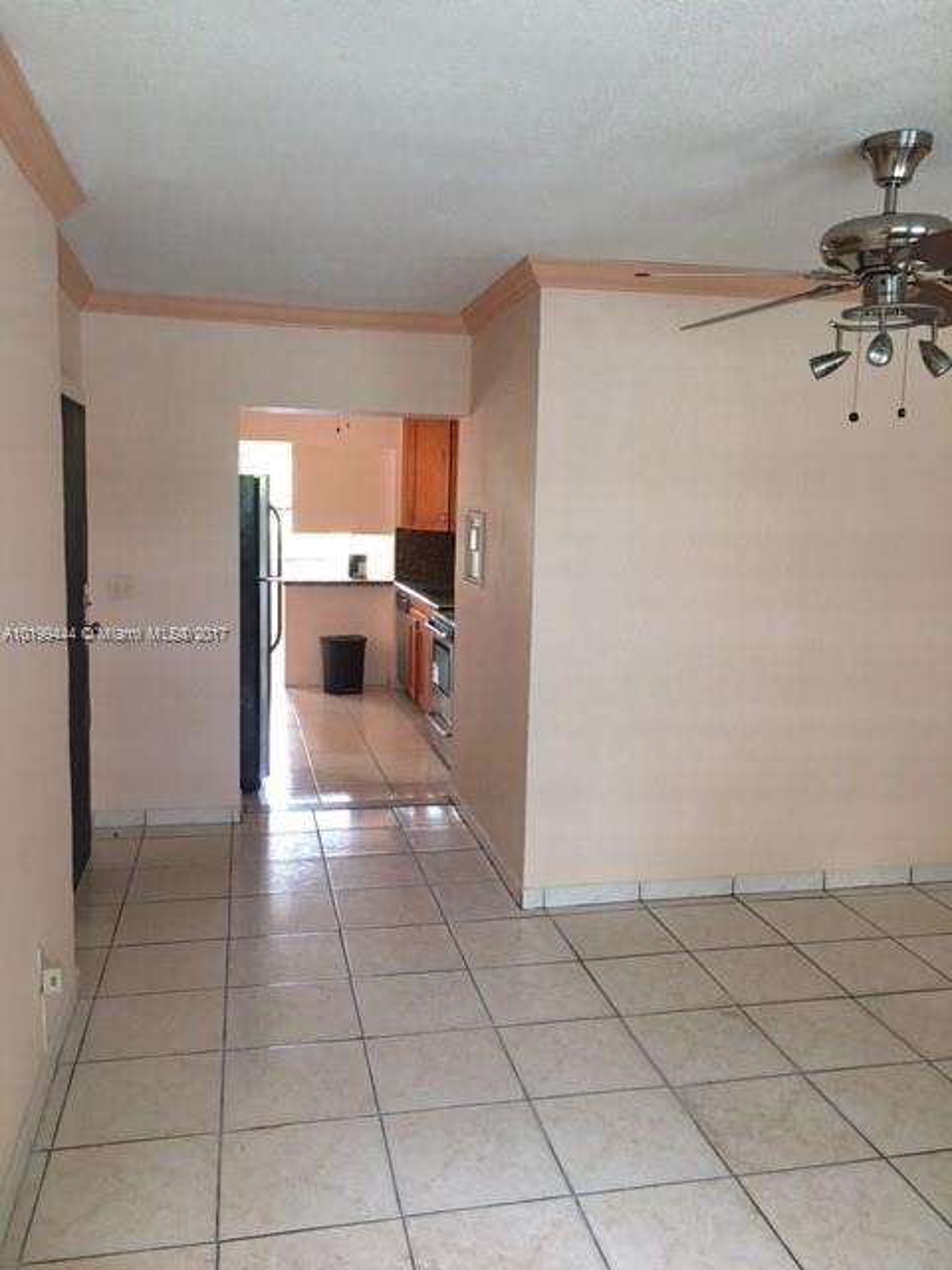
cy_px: 635
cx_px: 476
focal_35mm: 29
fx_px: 1063
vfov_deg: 61.7
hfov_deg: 48.2
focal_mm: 4.15
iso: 64
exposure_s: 1/15
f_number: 2.2
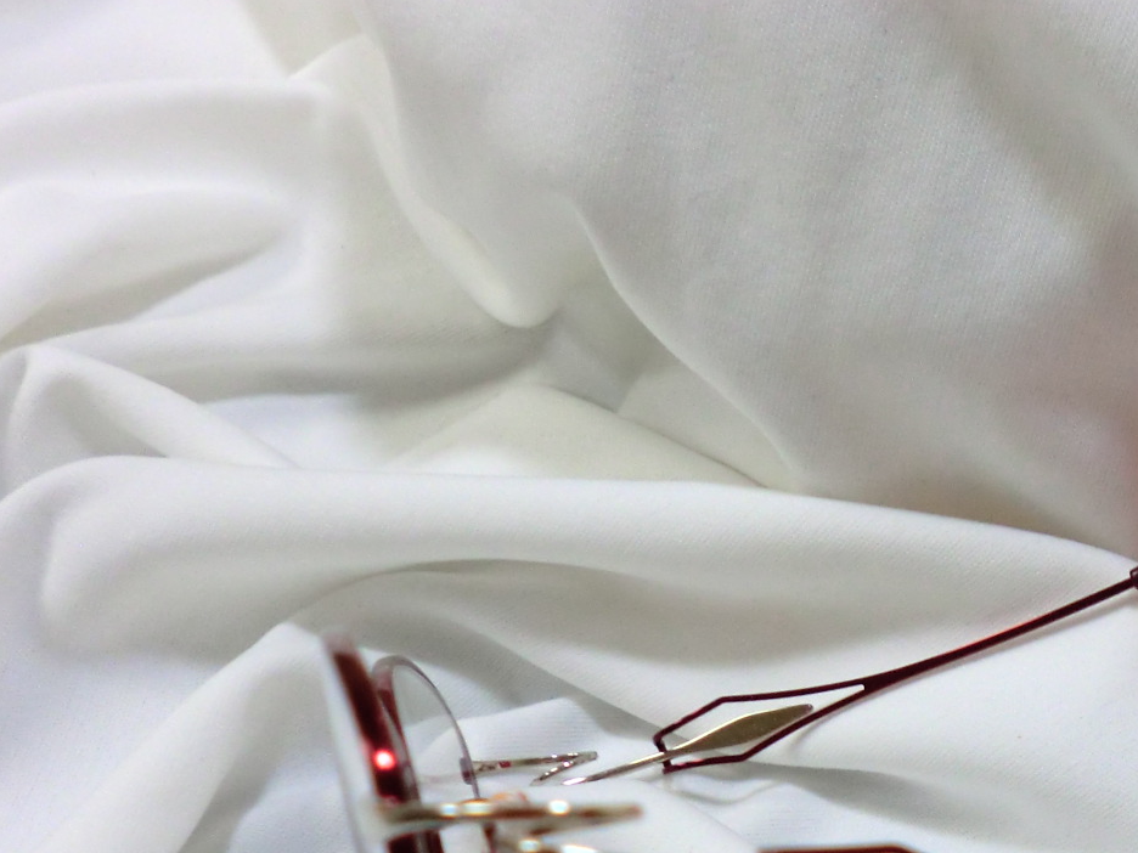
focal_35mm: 70
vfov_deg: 20.1
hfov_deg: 26.4
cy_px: 921
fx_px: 2301
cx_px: 1121
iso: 125
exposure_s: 1/60
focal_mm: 5.8
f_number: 3.5
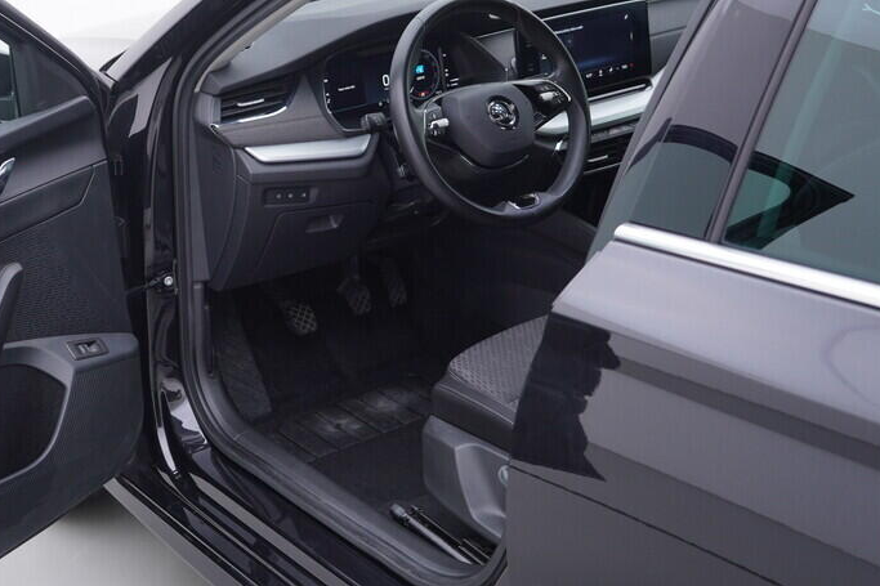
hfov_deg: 36.3
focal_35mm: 54
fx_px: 1320
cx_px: 254
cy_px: 234
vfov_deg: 25.0
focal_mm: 24
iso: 125
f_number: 3.2
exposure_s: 1/50
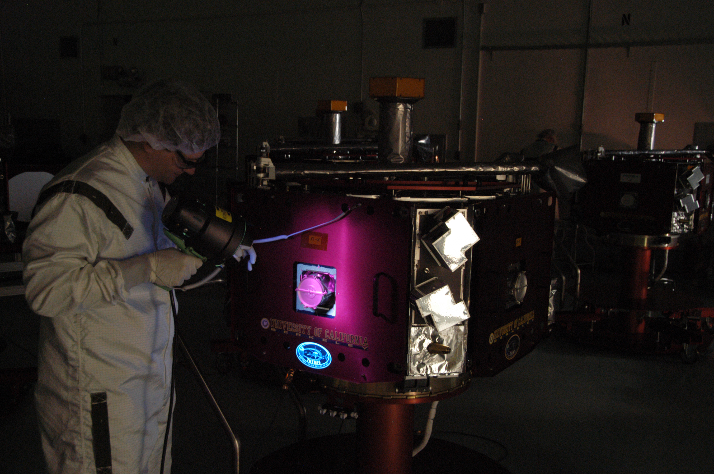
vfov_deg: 34.1
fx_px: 773
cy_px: 237
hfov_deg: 49.6
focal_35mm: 39
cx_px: 357
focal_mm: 26
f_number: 4.5
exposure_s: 1.3
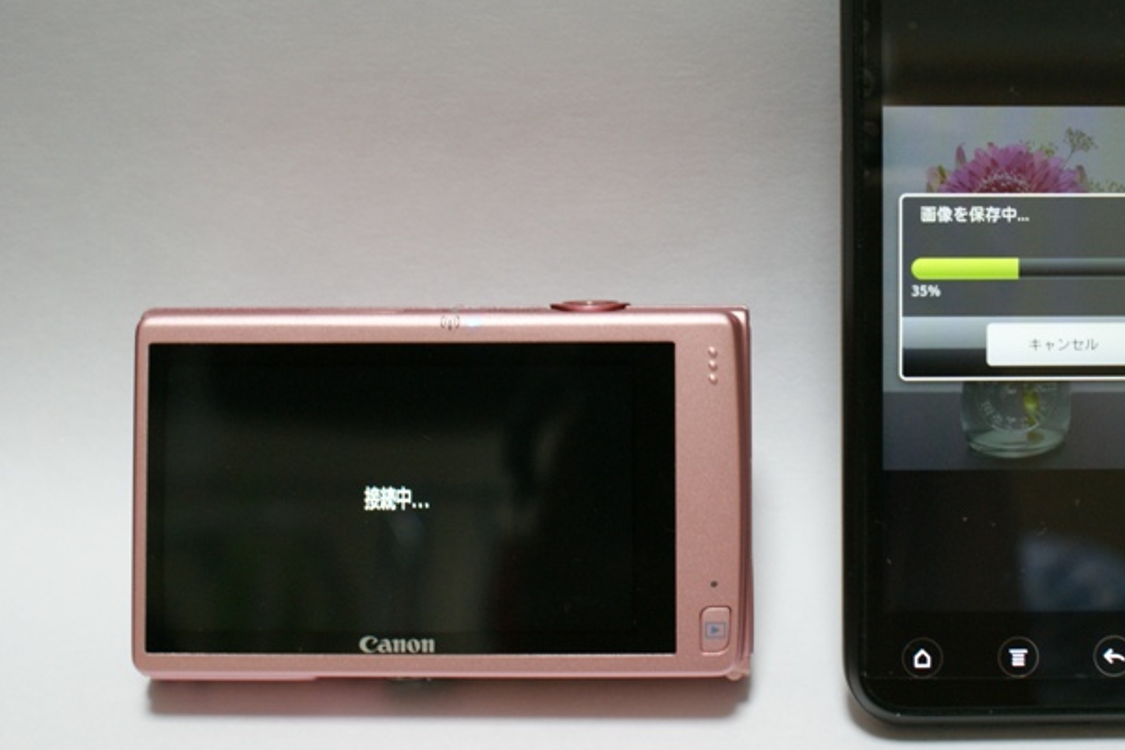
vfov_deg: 22.6
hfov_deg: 33.2
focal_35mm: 60
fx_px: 1875
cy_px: 286
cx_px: 716
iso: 400
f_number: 5
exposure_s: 1/15
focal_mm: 30
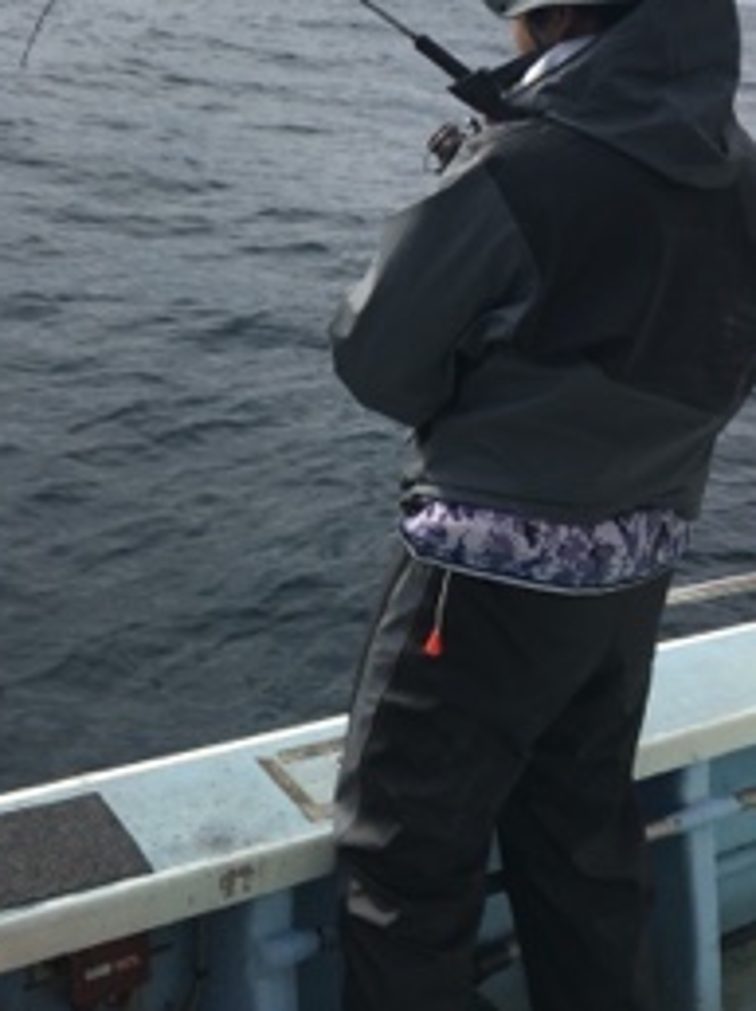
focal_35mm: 45
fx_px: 1313
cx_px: 282
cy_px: 255
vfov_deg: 40.9
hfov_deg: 32.0
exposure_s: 1/1570
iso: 25
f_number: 2.2
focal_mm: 4.15
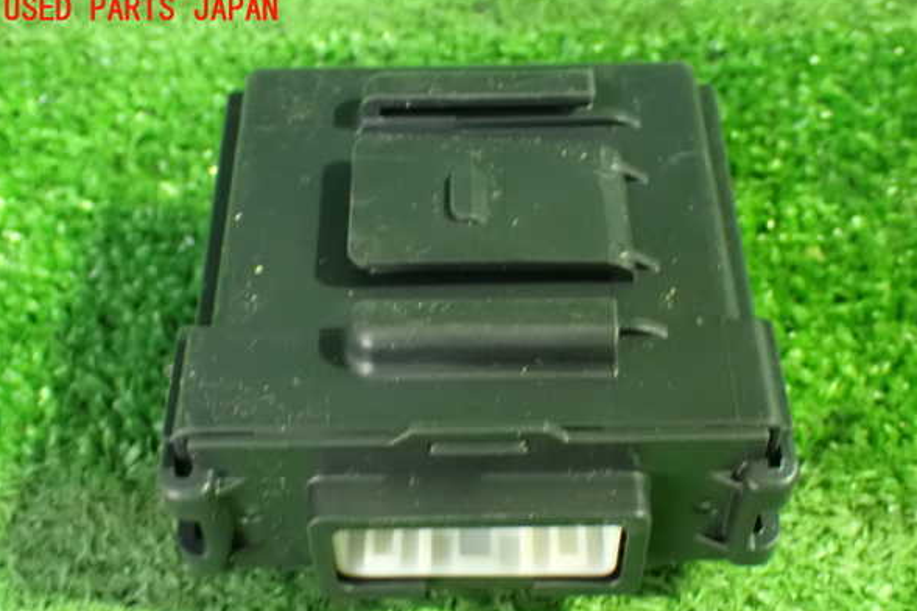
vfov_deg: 25.5
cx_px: 462
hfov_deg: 37.5
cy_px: 341
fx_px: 1349
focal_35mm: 53
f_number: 3.2
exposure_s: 1/20
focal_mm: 9.01
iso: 1600
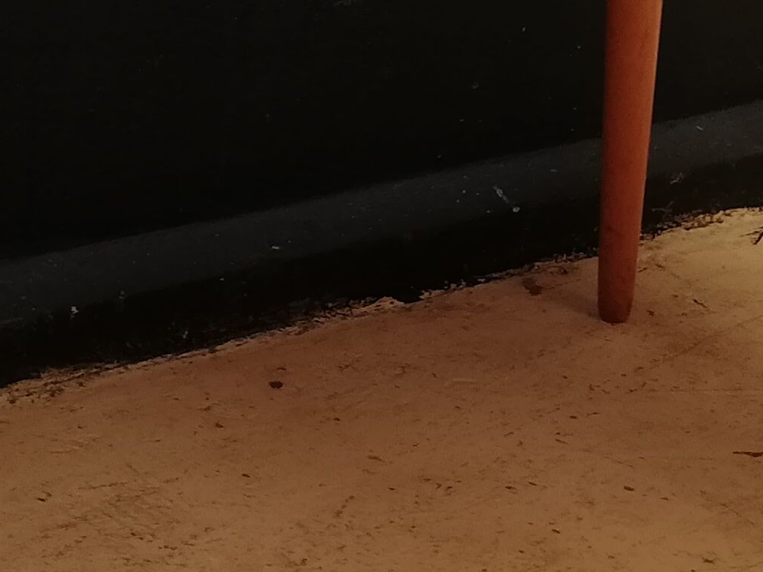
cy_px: 381
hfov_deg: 16.5
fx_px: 2601
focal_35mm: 118
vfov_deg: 12.5
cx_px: 134
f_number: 2.2
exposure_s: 1/50
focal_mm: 3.81
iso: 50
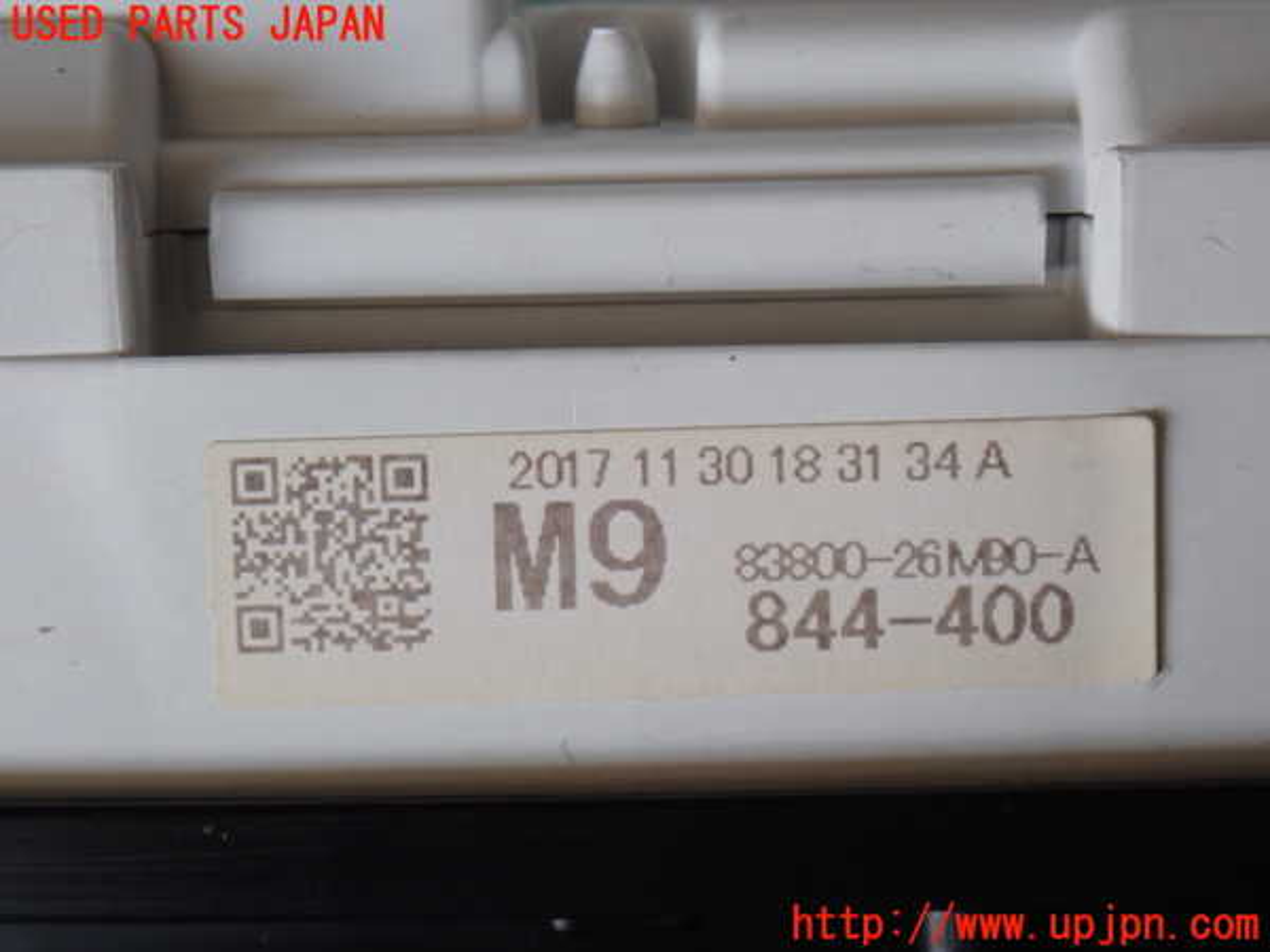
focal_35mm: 100
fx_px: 3669
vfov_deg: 14.8
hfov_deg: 19.6
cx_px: 635
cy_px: 476
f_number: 4.9
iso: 400
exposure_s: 1/100
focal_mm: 18
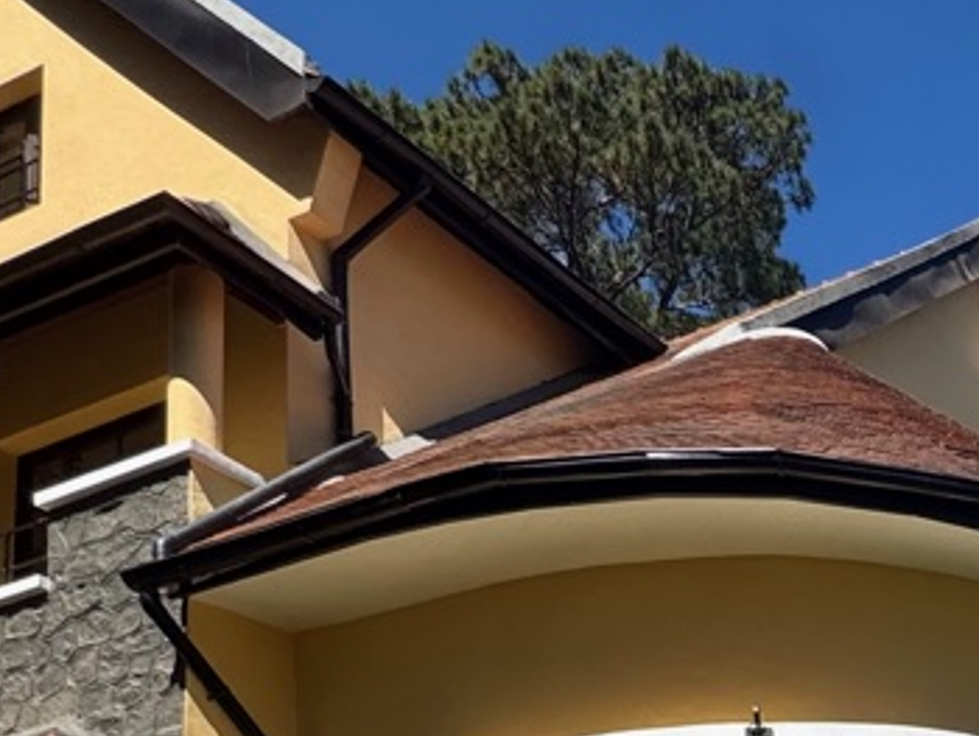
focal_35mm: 56
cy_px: 1075
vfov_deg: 22.1
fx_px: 1585
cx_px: 1301
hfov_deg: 27.9
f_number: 2.2
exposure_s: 1/1346
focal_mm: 2.22
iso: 50
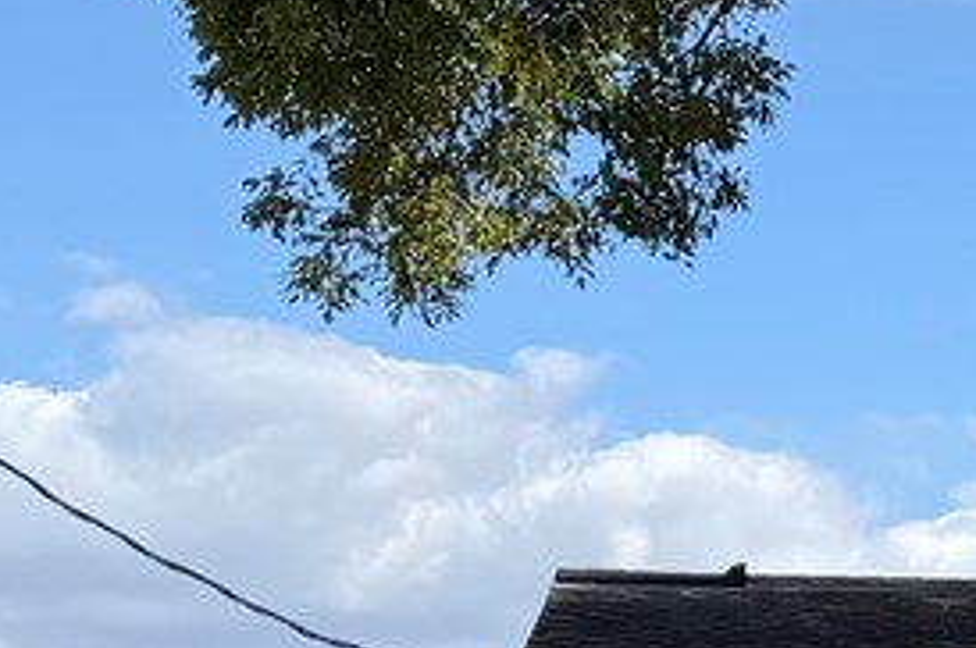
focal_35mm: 146
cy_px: 434
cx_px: 1788
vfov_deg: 9.4
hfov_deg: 12.7
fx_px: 3953
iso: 80
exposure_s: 1/3145
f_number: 1.78
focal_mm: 6.76
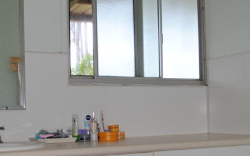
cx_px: 129
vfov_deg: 20.5
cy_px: 114
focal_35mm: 63
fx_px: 429
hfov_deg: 32.5
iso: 200
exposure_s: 1/60
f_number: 3.5
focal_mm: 18
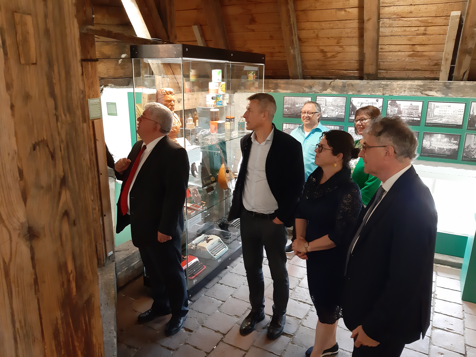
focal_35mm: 27
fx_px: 371
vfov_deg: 51.4
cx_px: 238
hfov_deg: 65.3
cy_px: 178
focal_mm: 3.93
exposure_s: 1/50
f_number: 1.7
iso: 400
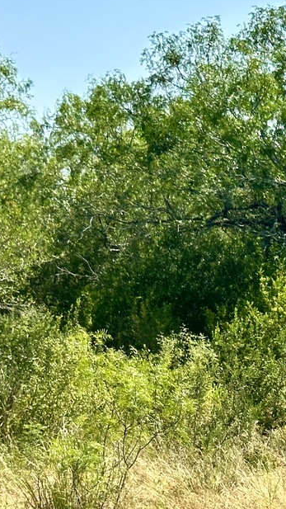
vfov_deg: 17.5
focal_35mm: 122
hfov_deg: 9.6
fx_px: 1645
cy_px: 334
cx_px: 466
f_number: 1.78
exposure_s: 1/2410
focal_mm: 6.86
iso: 64
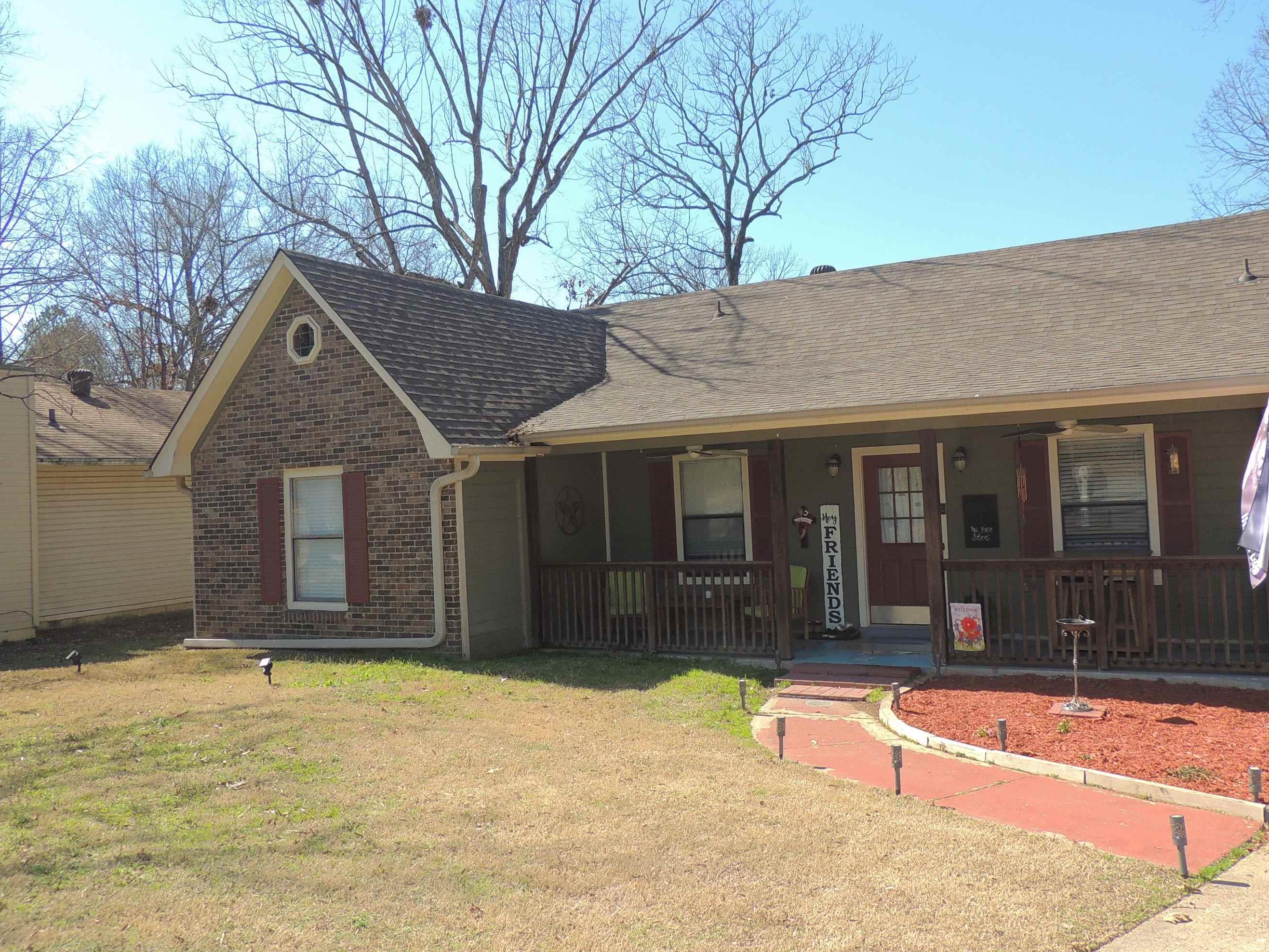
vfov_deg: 49.7
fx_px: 1027
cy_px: 453
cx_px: 665
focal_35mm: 28
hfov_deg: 63.4
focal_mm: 4.3
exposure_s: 1/640
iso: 100
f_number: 3
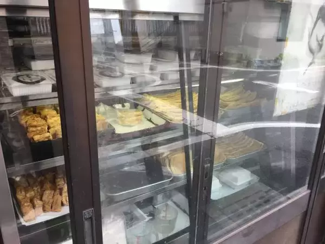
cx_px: 162
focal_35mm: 29
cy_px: 122
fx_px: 272
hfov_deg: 61.7
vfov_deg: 48.2
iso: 40
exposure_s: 1/120
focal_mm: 4.15
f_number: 2.2
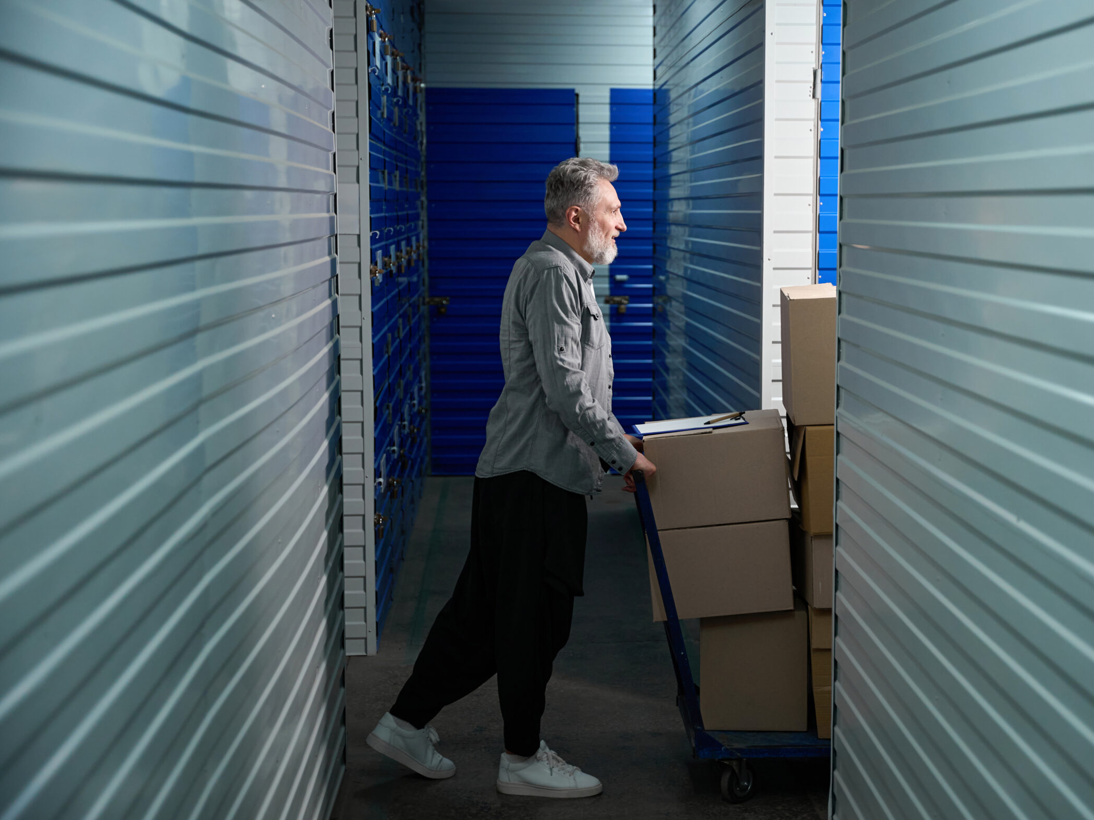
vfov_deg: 24.0
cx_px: 652
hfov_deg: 31.6
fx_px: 1930
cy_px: 432
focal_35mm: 61
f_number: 2.8
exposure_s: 1/250
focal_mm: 51.9
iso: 800
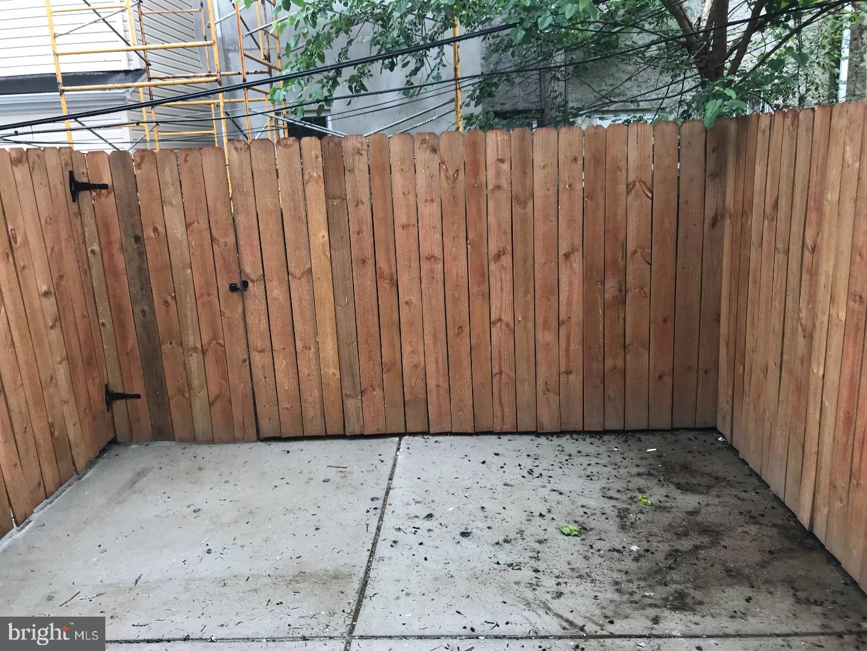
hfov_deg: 63.4
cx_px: 434
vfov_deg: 49.7
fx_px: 701
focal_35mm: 28
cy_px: 326
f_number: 1.8
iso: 25
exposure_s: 1/121
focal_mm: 3.99
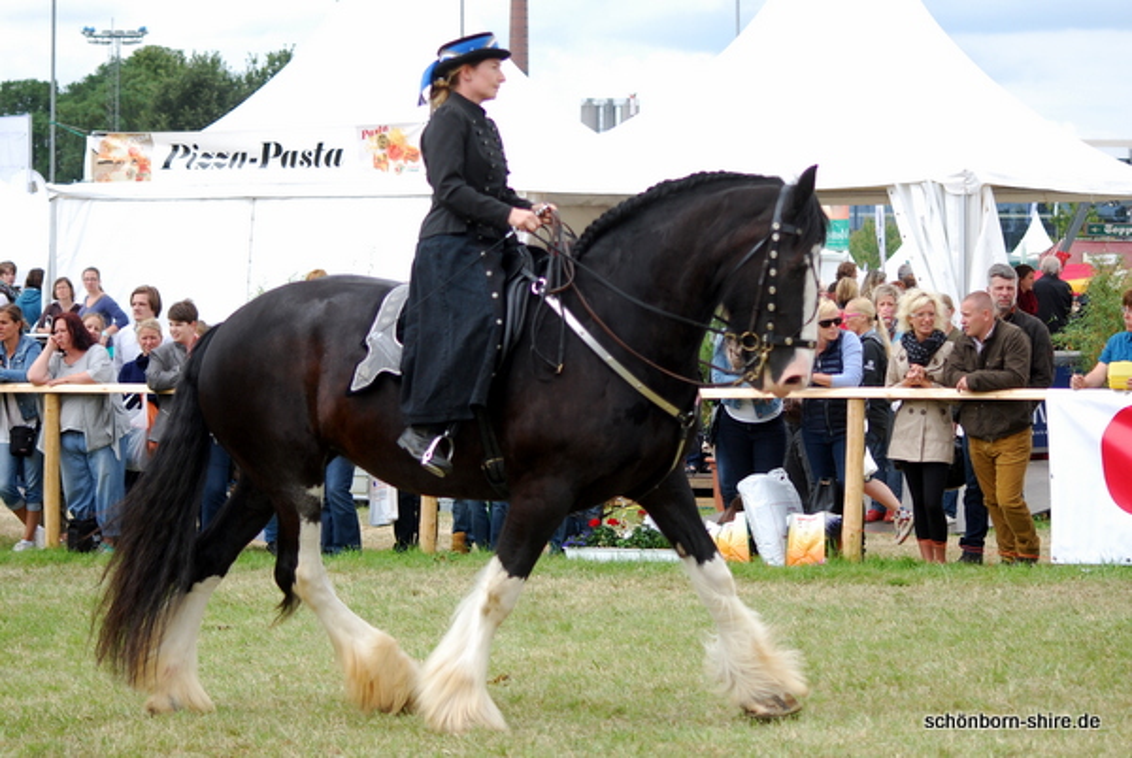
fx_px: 3306
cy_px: 379
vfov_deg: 13.1
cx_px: 566
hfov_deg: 19.4
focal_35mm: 105
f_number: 4
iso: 200
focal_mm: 70
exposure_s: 1/640
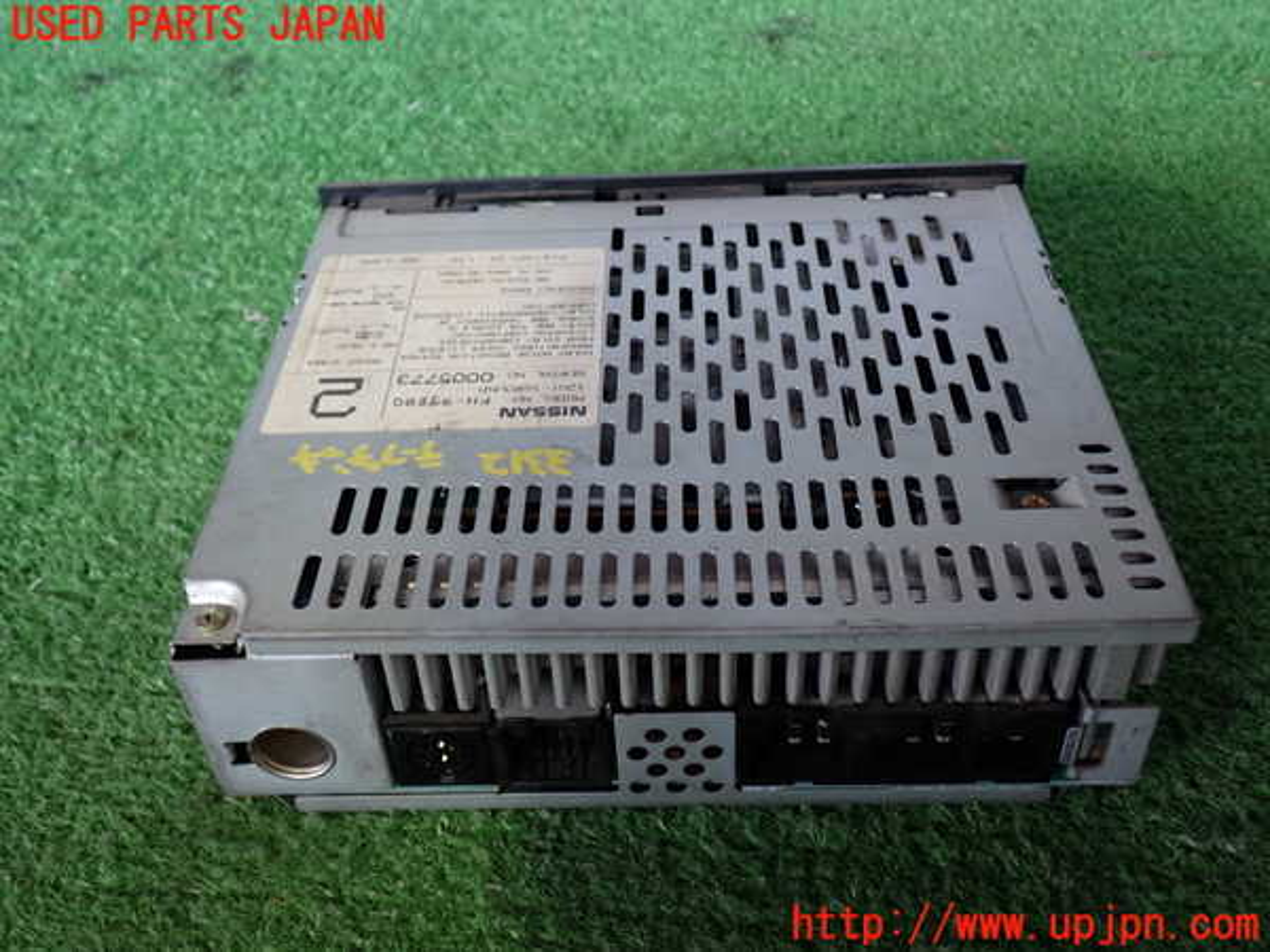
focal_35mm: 36
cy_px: 476
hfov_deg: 51.4
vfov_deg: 39.7
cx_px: 635
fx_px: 1321
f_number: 2.5
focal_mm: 6.37
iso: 200
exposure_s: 1/40
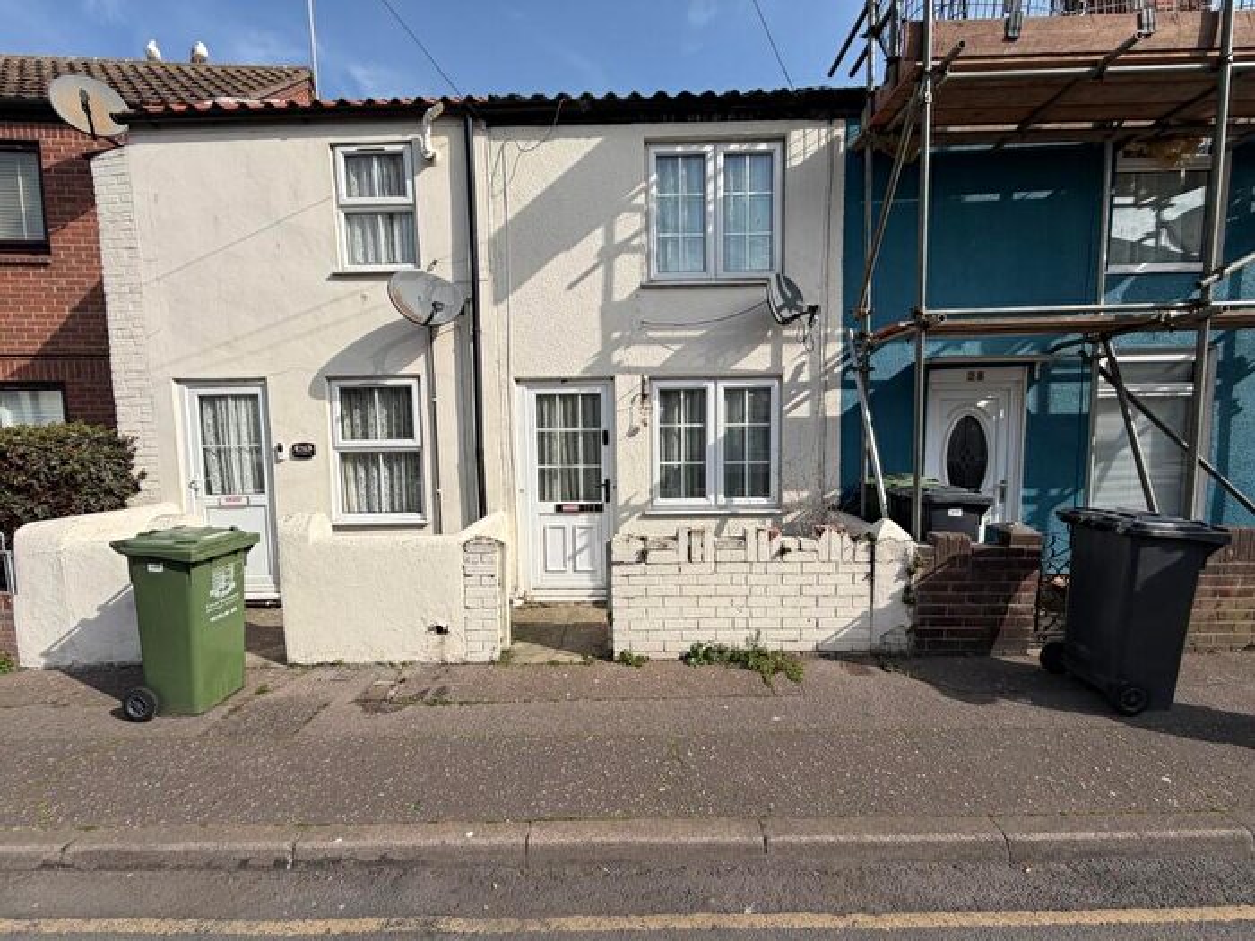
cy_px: 470
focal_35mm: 14
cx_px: 628
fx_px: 508
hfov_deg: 102.1
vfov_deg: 85.7
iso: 20
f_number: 2.2
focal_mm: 2.22
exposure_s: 1/985
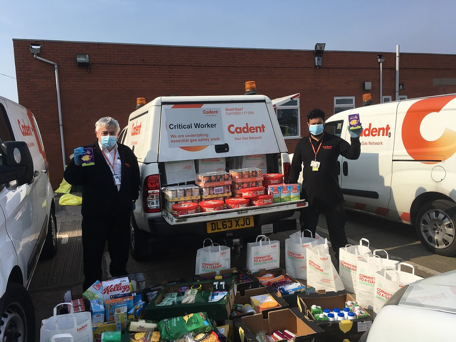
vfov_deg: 48.2
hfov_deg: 61.7
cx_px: 228
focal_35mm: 29
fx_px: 382
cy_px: 171
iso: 25
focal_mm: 4.15
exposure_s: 1/1832
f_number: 2.2
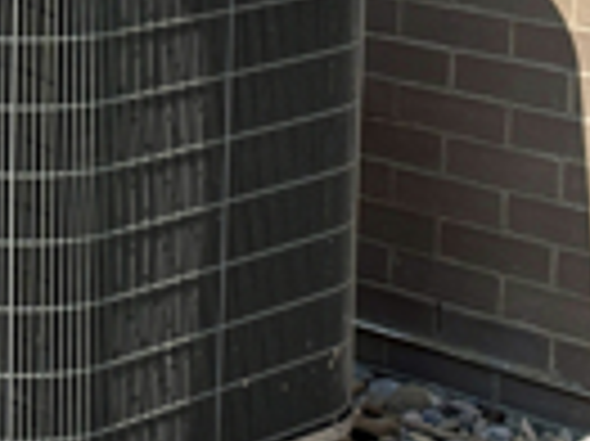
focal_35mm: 148
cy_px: -70
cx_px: -180
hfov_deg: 12.9
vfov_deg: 9.9
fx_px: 2520
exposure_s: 1/4878
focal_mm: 6.76
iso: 80
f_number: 1.78
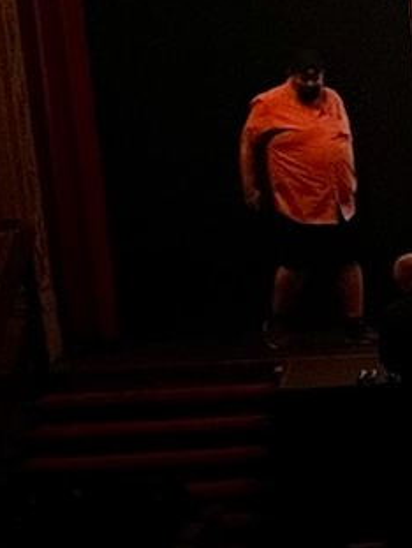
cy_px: 599
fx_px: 2645
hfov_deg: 8.0
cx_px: 1116
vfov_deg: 11.6
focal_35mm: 167
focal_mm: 5.1
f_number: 1.6
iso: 250
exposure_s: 1/60
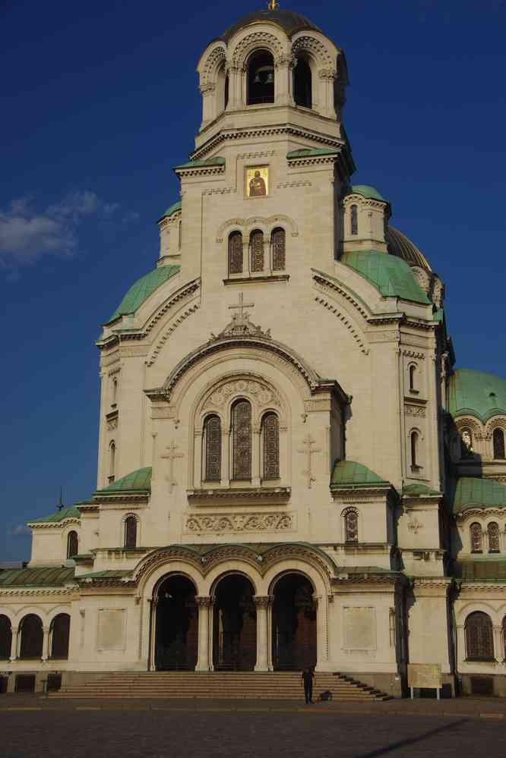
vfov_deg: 37.9
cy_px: 379
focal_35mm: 52
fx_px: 1107
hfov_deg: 25.8
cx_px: 253
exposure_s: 1/160
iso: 200
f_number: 11
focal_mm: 35
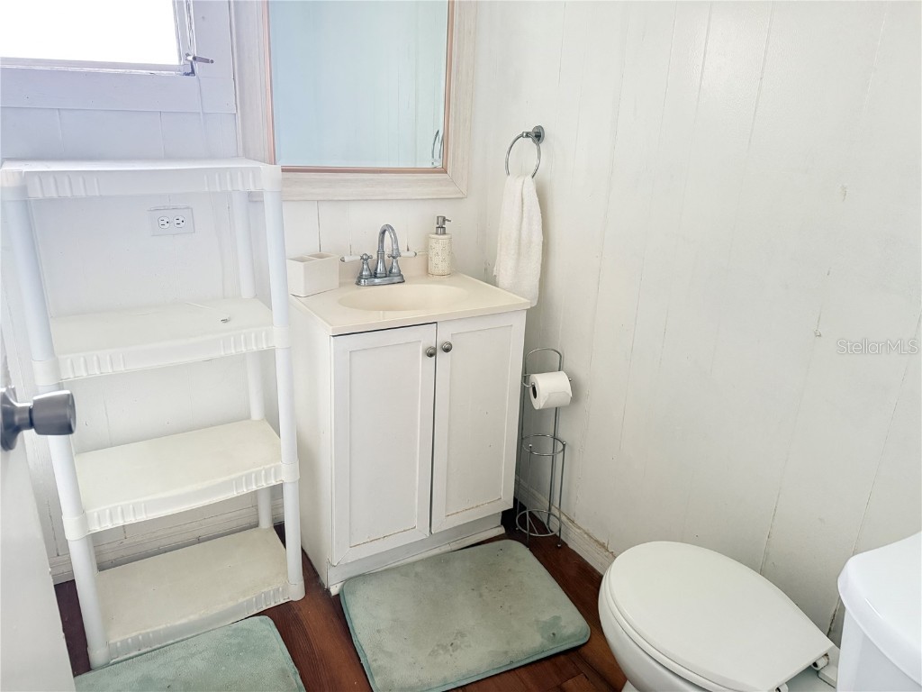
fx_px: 639
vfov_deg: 56.8
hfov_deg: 71.6
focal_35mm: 24
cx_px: 461
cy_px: 346
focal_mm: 6.76
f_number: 1.78
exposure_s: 1/44
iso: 800
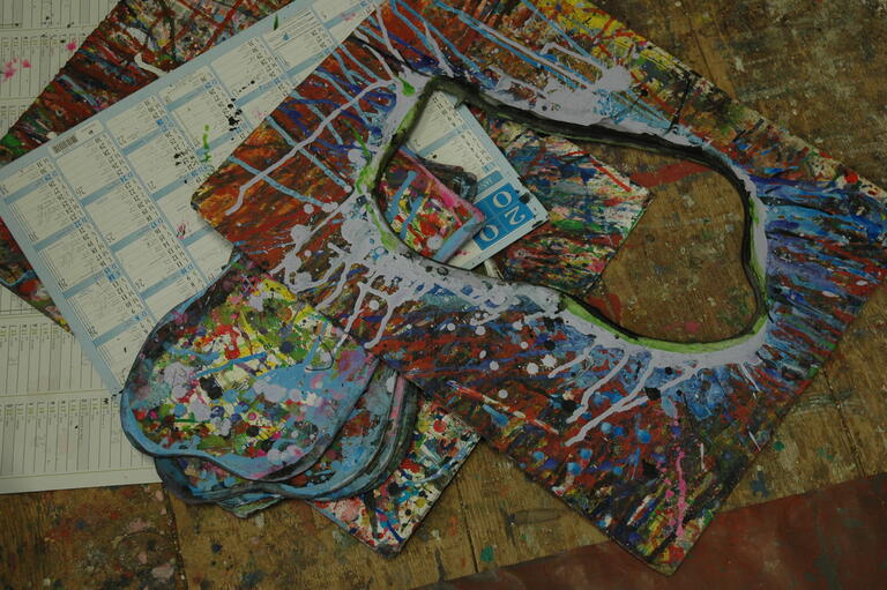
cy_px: 295
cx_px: 444
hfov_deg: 35.1
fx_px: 1403
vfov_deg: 23.7
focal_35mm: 57
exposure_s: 1/40
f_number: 4.2
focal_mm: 38
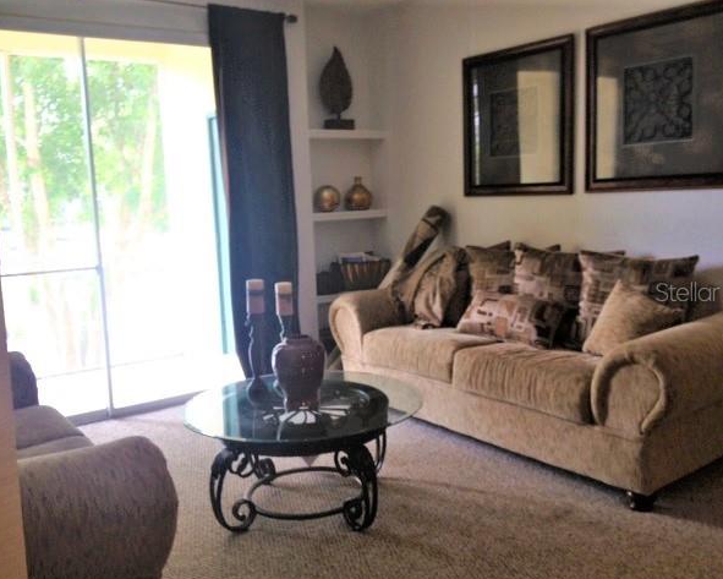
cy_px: 291
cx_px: 379
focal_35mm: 37
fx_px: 792
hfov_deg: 49.1
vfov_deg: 40.1
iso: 50
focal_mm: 4.28
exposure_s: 1/40
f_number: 2.4
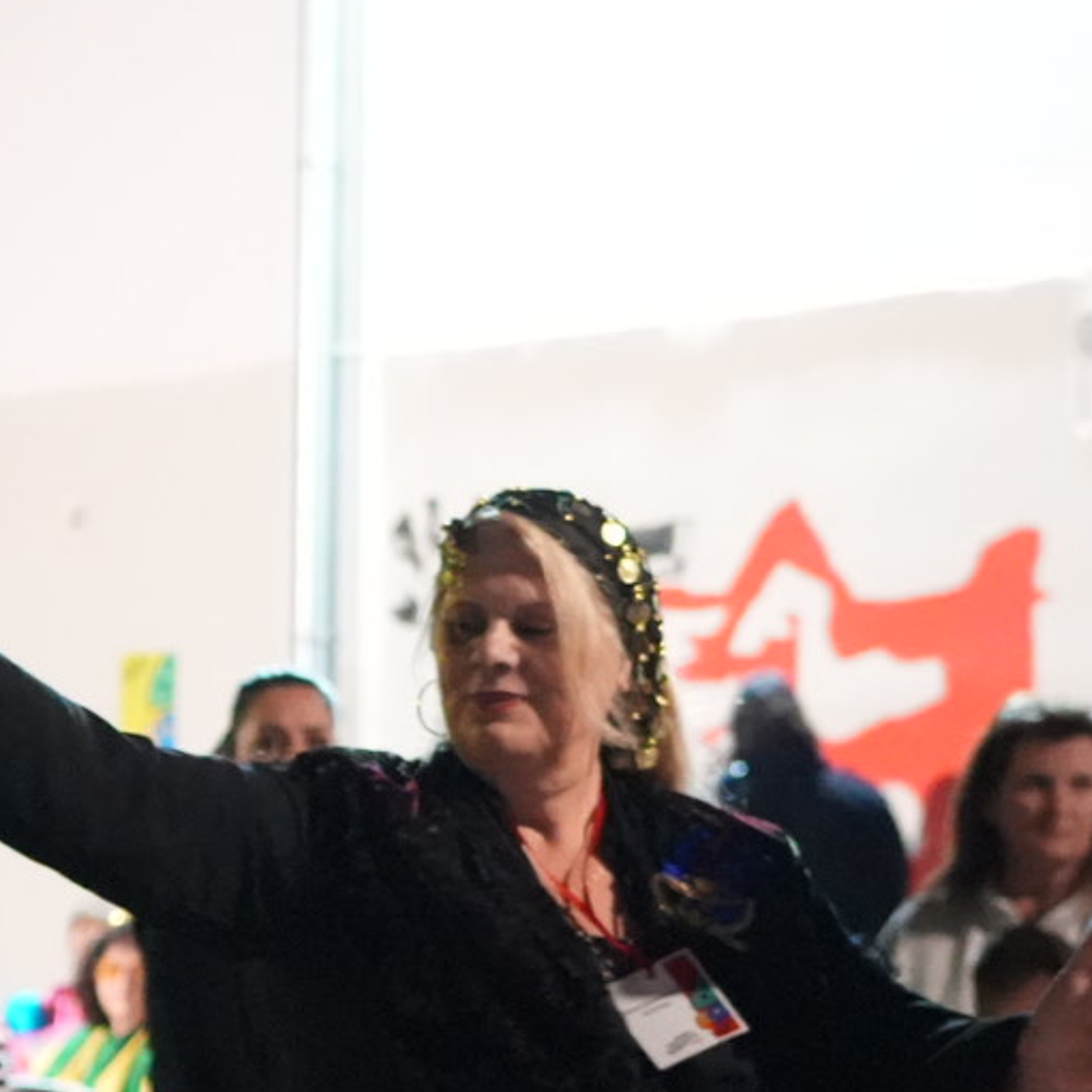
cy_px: 1146
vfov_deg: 12.3
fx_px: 4997
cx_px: -450
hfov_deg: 12.0
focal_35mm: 140
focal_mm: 35
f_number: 2.2
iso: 12800
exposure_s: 1/160
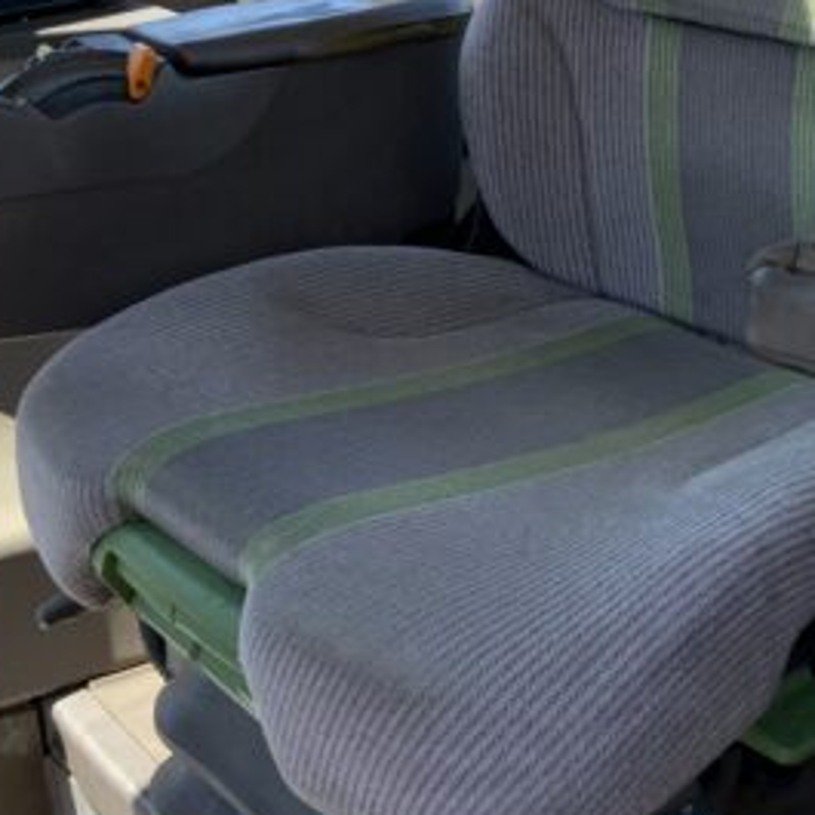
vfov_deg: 27.4
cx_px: 594
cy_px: 218
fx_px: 1651
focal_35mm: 62
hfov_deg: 27.4
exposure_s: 1/305
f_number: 1.8
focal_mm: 3
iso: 16
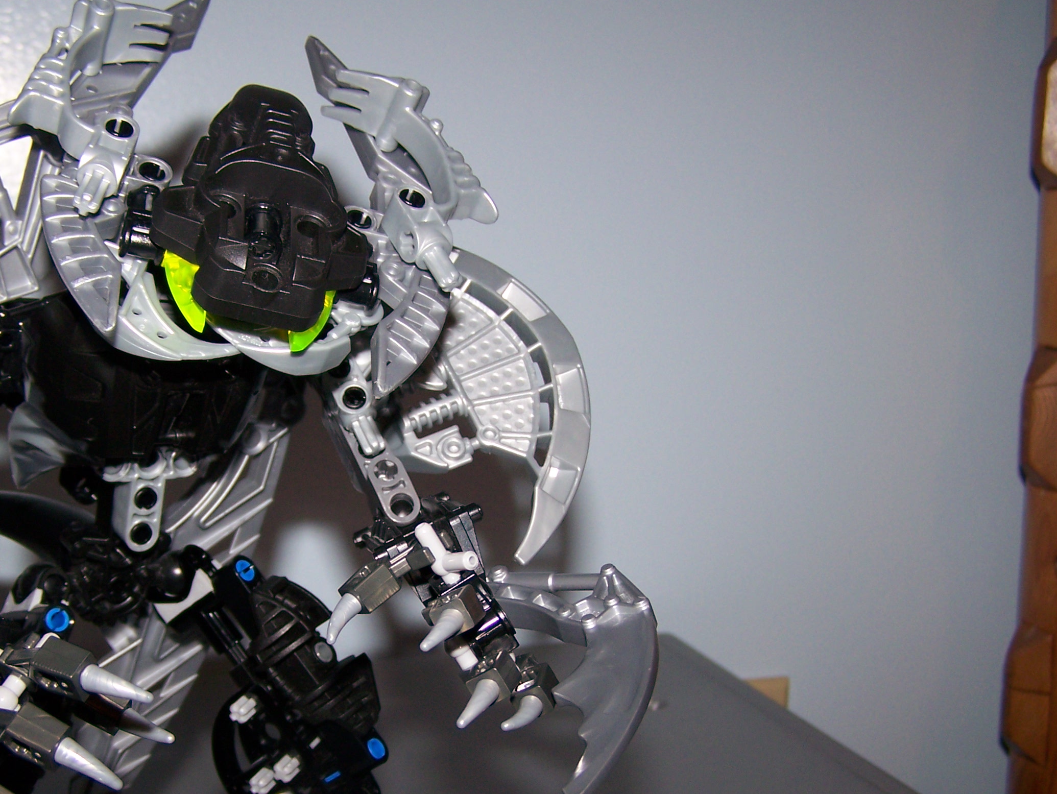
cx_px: 404
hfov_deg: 36.6
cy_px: 503
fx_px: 1589
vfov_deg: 27.9
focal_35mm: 52
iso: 80
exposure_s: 1/60
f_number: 2.8
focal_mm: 6.3
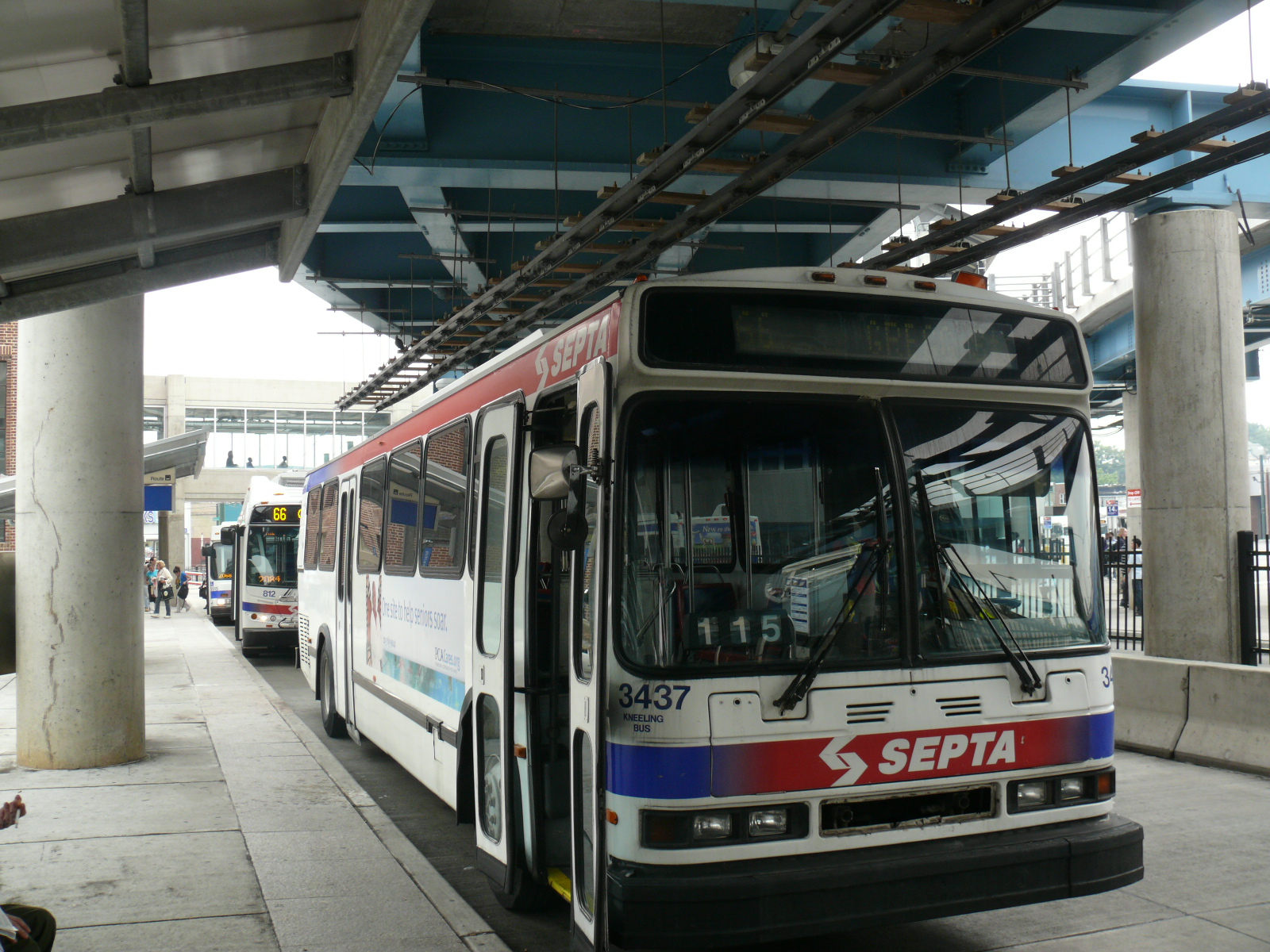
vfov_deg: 40.7
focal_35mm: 35
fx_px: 1284
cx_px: 635
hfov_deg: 52.6
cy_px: 476
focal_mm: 7.4
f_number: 4
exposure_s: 1/100
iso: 100
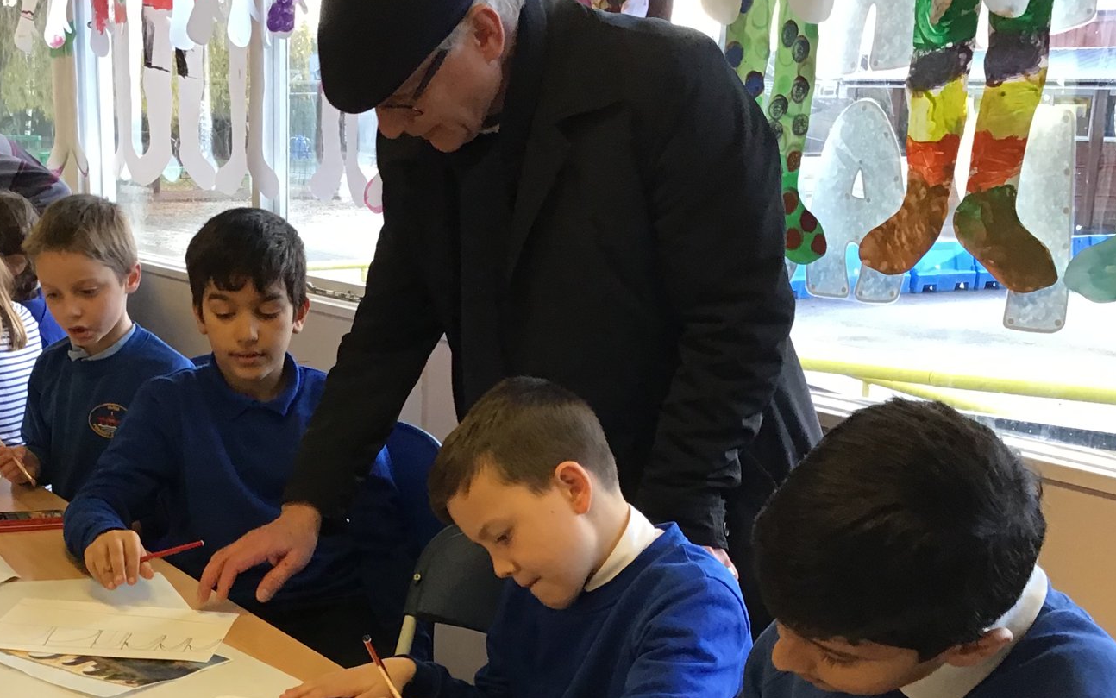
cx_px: 321
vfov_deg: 24.7
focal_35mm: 52
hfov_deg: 38.2
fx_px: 1582
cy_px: 500
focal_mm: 3.3
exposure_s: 1/33
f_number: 2.4
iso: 50
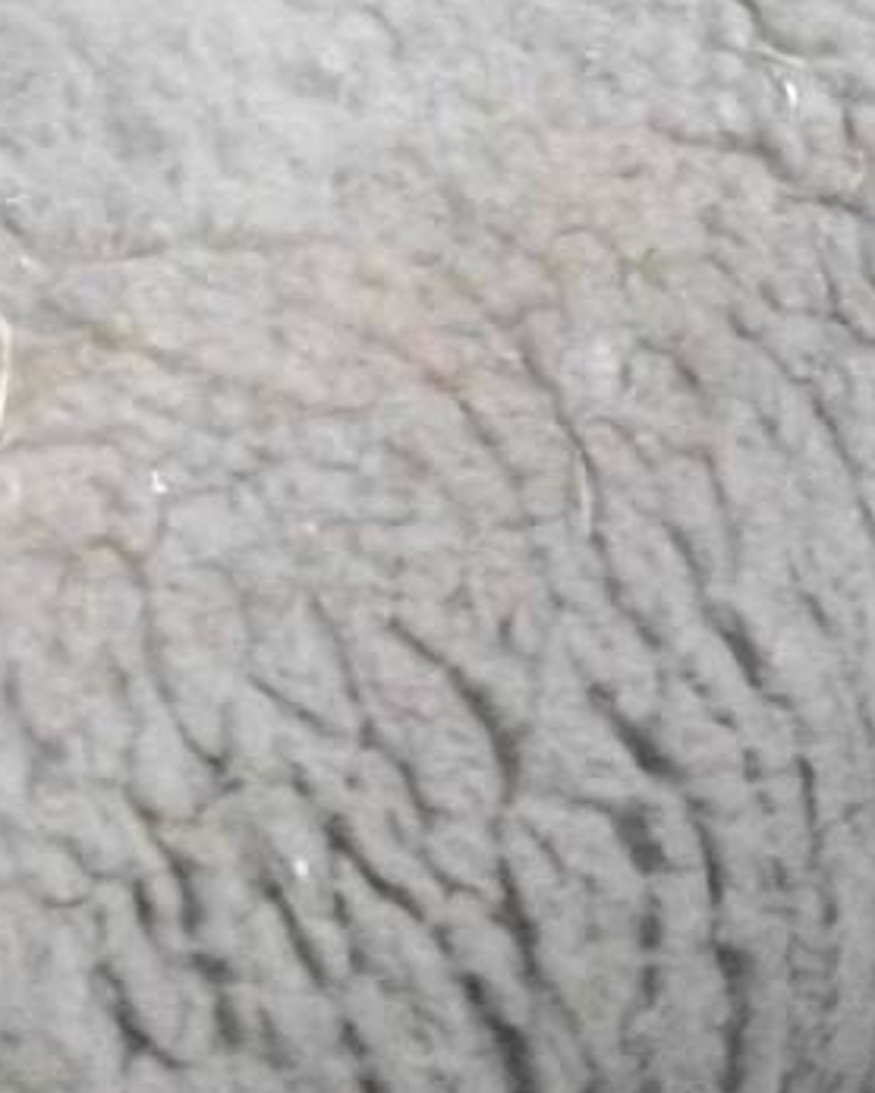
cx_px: 988
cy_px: 299
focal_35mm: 144
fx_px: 4657
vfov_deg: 13.3
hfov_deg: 10.6
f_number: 2.9
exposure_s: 1/500
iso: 800
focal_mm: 5.7
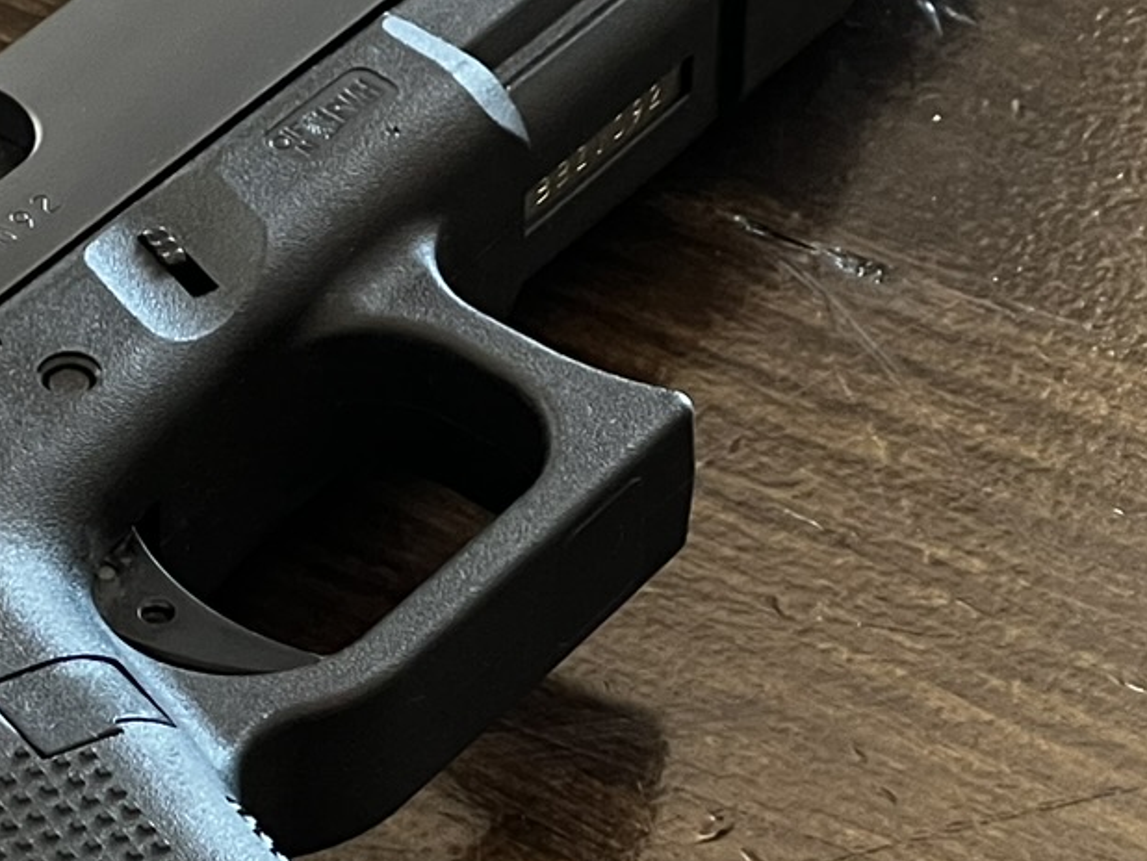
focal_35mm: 255
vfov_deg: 5.8
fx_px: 8453
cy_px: 681
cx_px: -78
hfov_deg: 7.7
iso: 250
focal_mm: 9
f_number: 2.8
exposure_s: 1/100
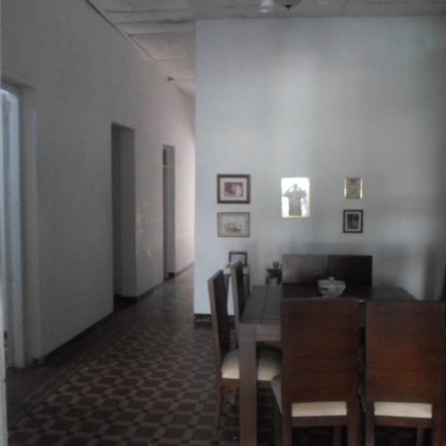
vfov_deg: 54.0
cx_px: 253
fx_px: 437
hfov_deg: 53.9
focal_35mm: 30
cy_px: 220
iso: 320
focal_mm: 4.5
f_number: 2.5
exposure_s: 1/30
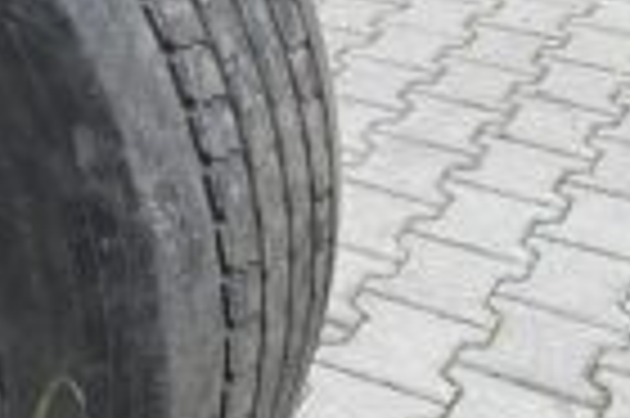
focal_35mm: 83
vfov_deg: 16.4
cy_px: 209
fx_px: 1451
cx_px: -297
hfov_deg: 21.0
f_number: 1.8
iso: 125
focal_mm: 4.25
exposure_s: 1/50
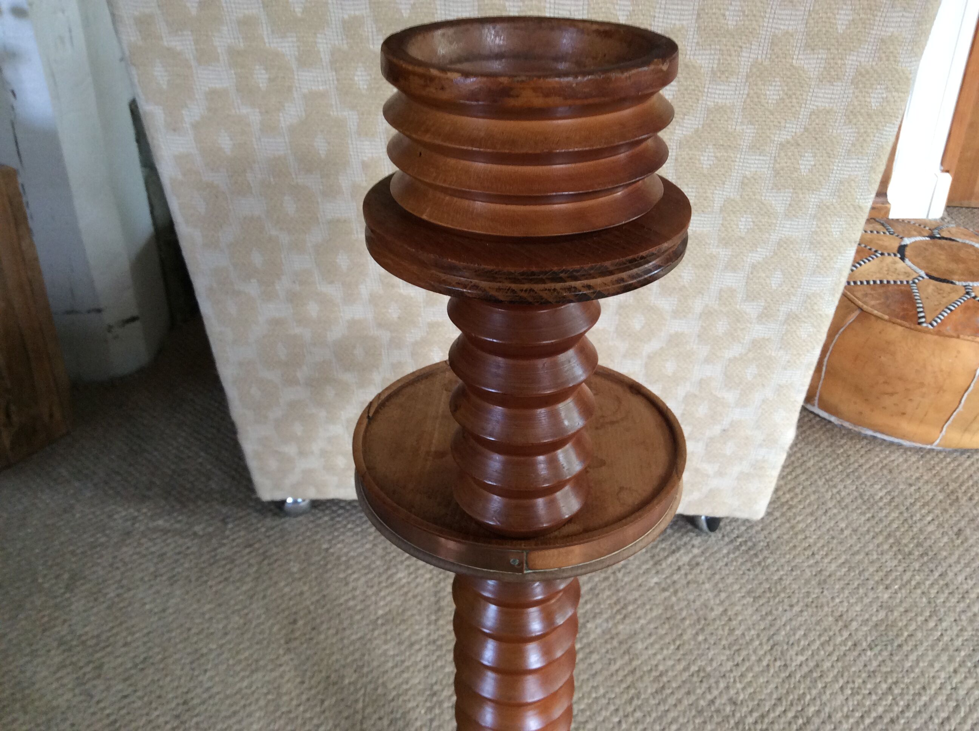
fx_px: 904
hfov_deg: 56.9
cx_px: 490
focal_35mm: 32
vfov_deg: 44.1
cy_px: 366
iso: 80
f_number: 2.4
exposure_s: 1/25
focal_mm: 3.3
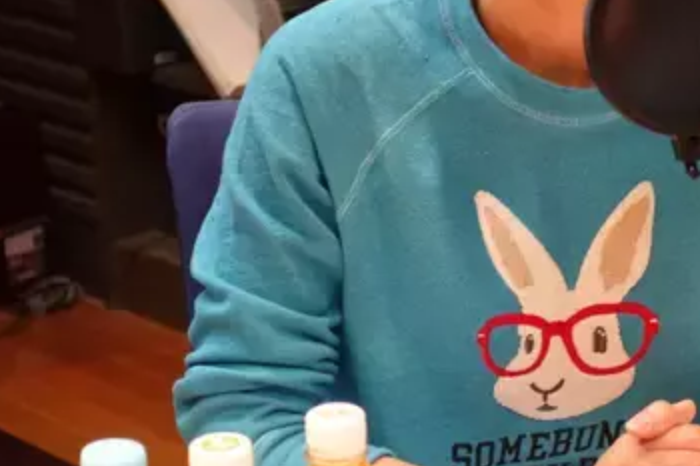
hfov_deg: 17.0
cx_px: 534
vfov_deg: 11.4
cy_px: 198
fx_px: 2332
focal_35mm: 120
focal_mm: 25.7
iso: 1000
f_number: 2.8
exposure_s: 1/80
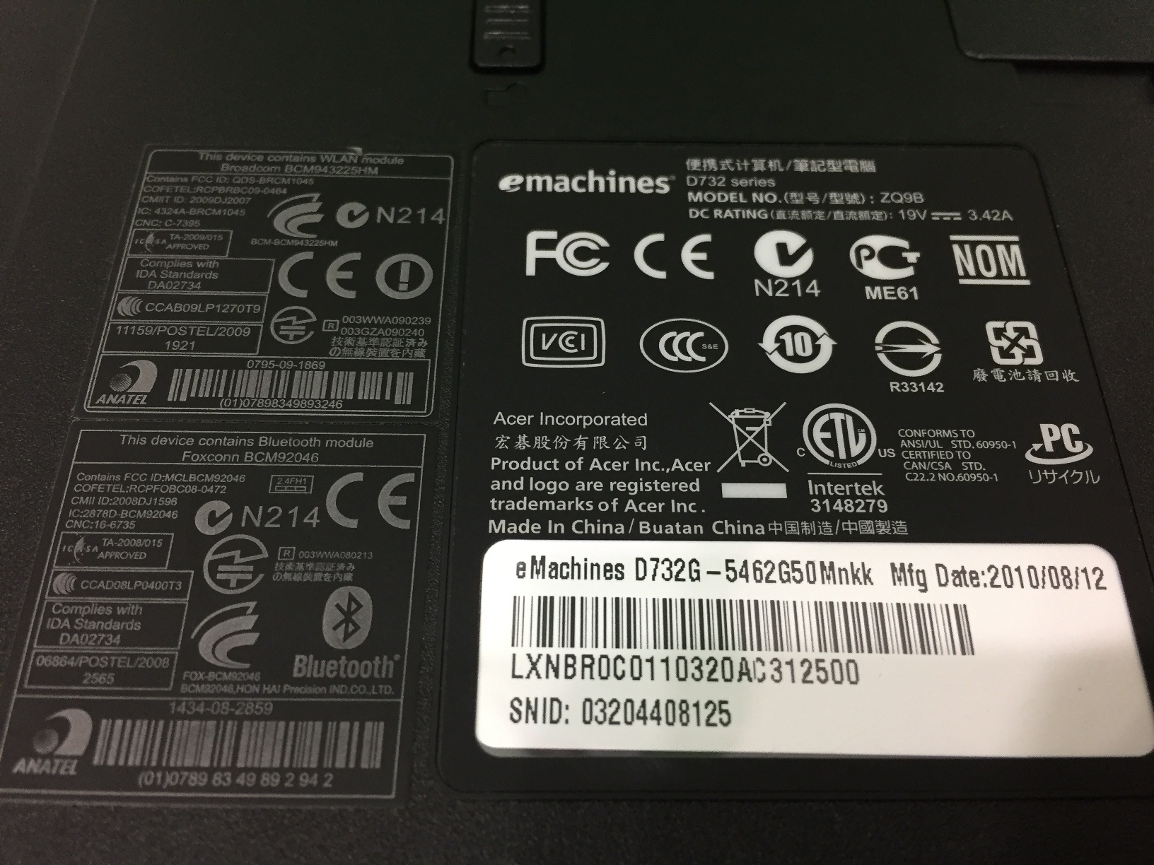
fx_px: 967
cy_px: 432
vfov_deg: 48.2
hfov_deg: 61.7
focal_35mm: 29
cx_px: 577
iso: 160
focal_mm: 4.15
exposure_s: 1/33
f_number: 2.2
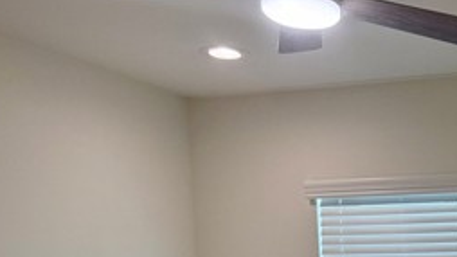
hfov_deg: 27.8
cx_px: 552
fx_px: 800
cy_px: 385
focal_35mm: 66
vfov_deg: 16.6
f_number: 1.78
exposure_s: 1/249
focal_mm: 6.76
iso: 100
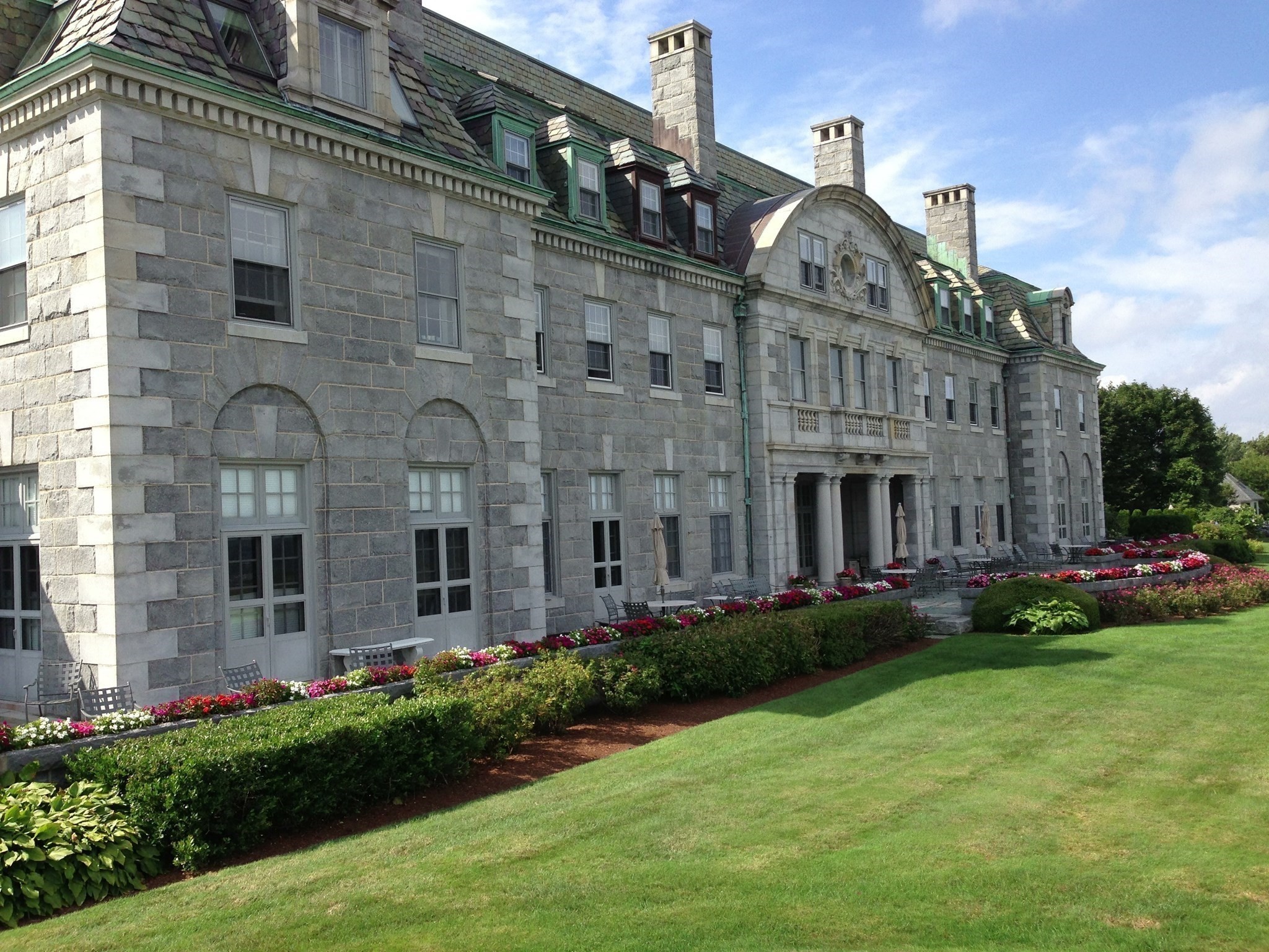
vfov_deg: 42.9
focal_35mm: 33
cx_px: 634
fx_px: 1210
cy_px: 476
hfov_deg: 55.4
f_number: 2.4
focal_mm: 4.13
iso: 50
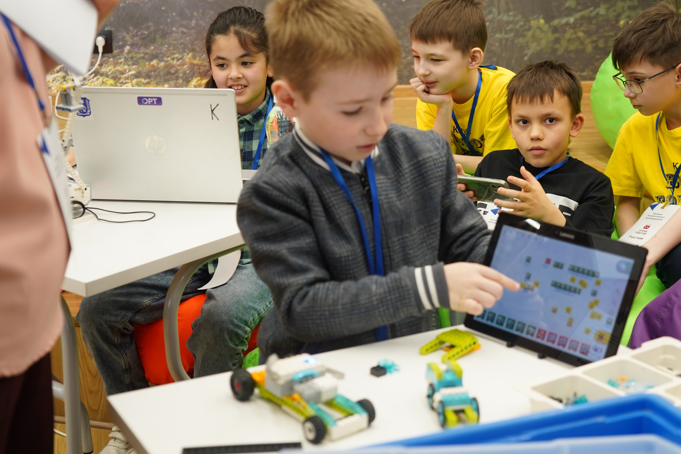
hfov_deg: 37.4
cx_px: 393
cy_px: 200
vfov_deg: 25.5
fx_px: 1002
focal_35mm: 53
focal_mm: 43
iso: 320
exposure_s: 1/50
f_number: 4
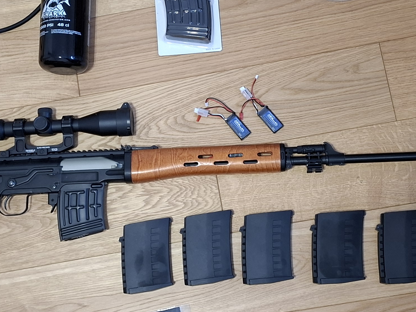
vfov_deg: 23.3
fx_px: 757
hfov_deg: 30.7
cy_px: 155
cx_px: 191
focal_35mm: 63
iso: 400
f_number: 1.8
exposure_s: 1/33
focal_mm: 5.54
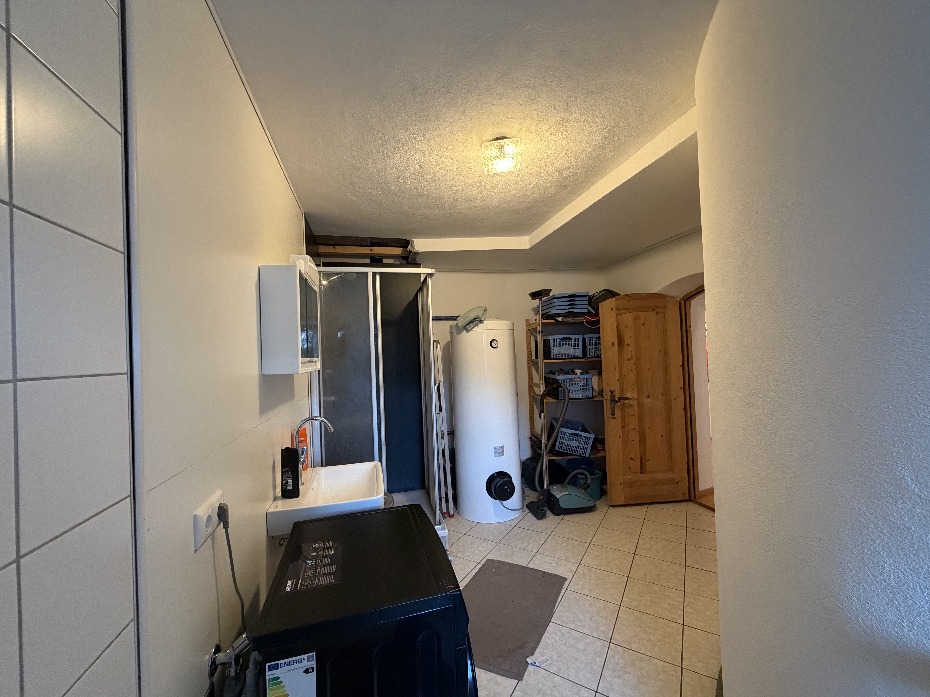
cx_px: 465
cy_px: 348
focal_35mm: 14
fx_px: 376
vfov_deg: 85.7
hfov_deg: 102.1
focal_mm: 2.22
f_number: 2.2
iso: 500
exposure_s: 1/50
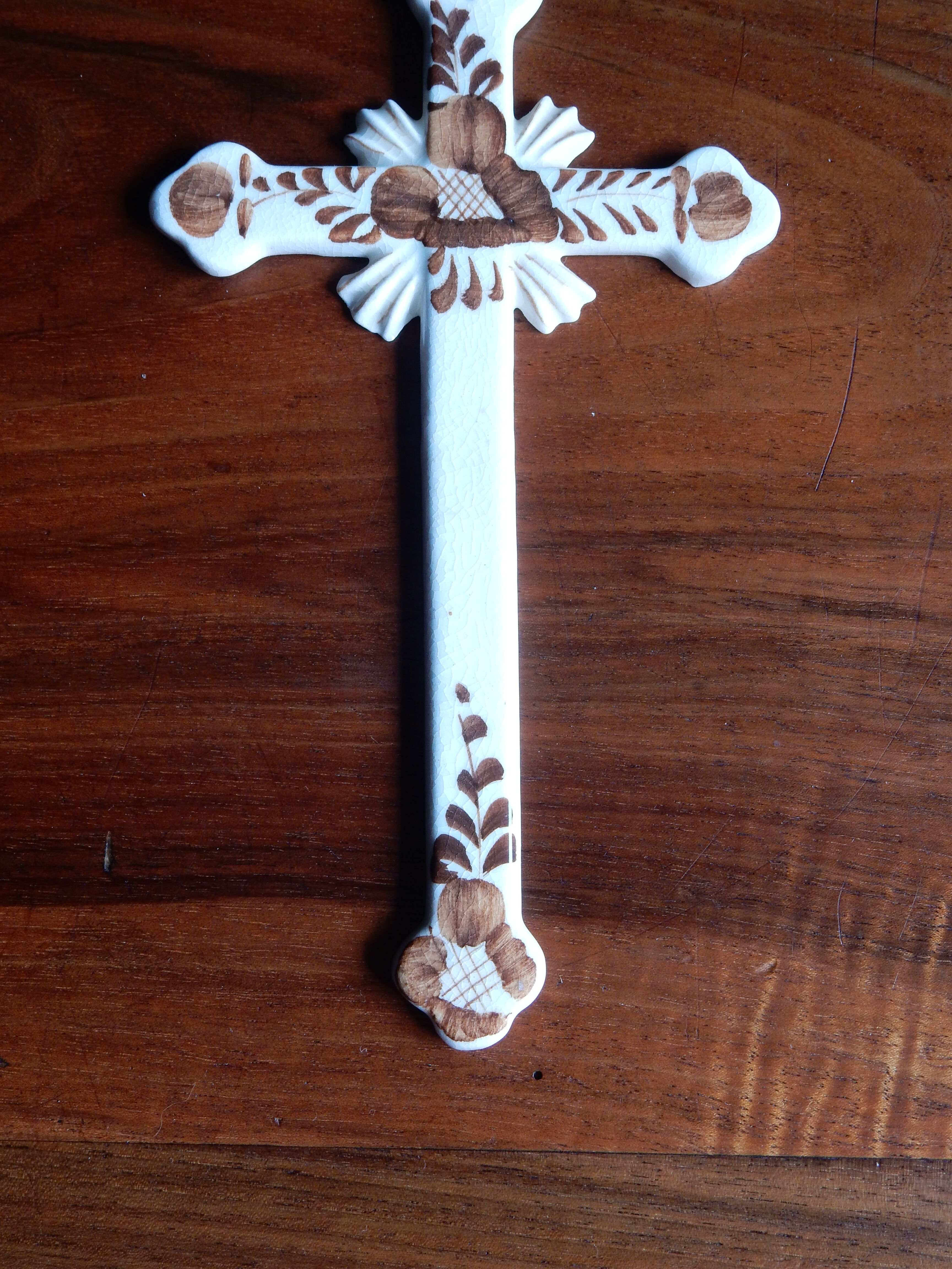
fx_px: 1870
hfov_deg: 28.6
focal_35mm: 51
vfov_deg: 37.5
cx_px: 476
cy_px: 634
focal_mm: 9
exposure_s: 1/40
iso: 160
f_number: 4.5
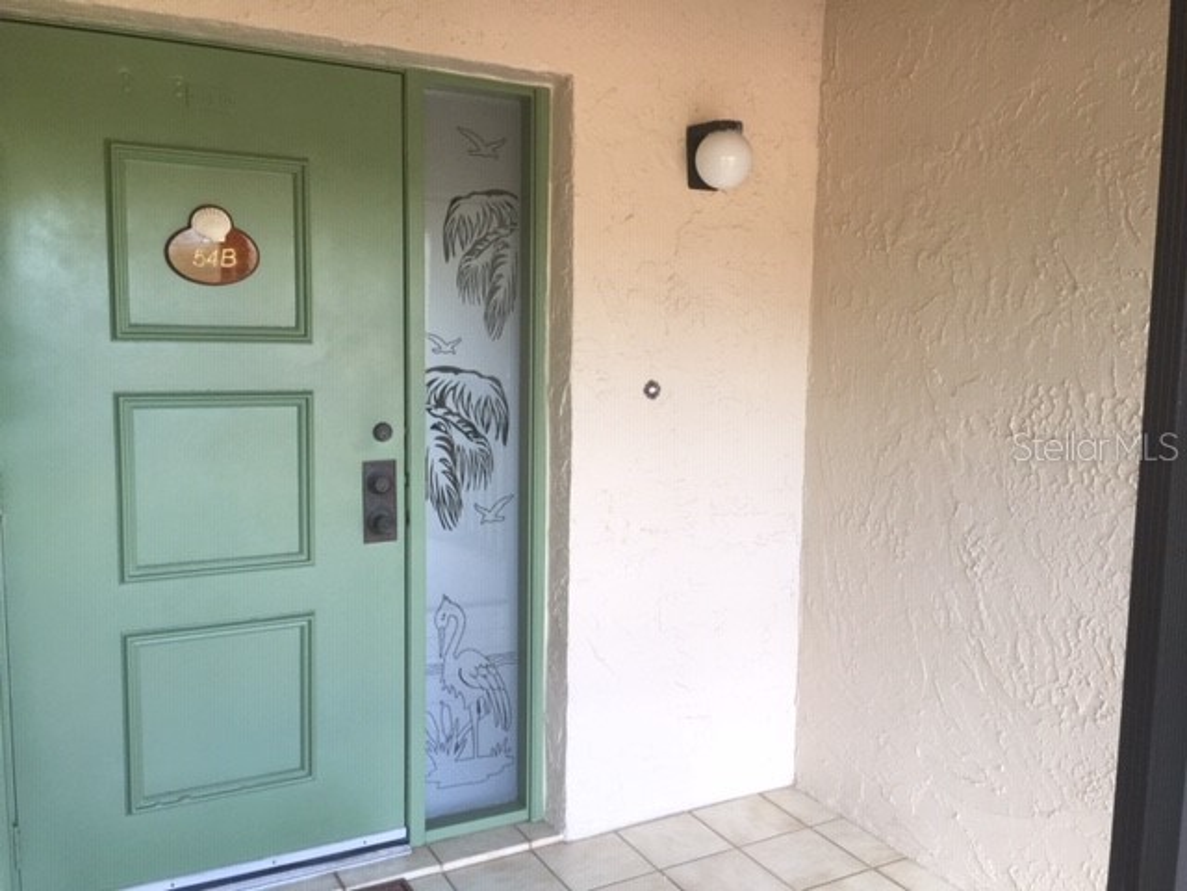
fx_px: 994
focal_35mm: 29
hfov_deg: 61.7
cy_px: 446
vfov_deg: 48.2
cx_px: 594
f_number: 2.2
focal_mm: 4.15
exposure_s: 1/30
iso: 50
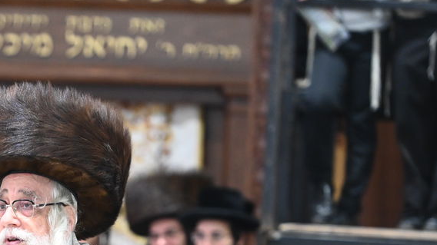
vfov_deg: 2.8
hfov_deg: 5.1
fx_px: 4934
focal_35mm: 426
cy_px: 319
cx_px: -16
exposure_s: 1/125
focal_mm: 165
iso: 2000
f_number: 4.5
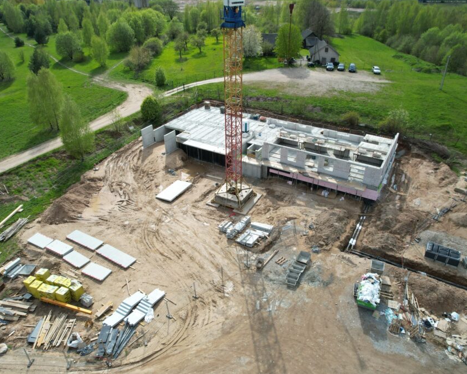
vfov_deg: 56.8
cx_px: 226
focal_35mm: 25
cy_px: 186
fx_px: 346
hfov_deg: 68.1
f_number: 2.8
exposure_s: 1/1500
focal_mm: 8.38
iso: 100
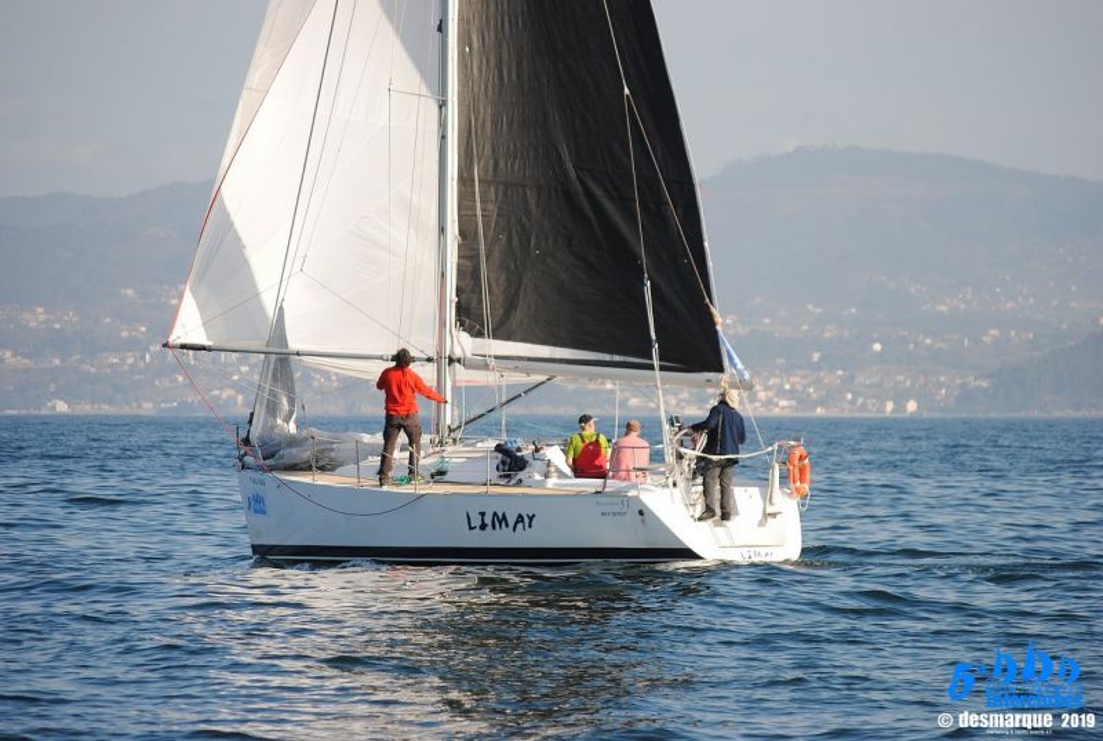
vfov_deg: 7.5
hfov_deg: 11.2
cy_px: 370
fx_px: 5618
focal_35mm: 183
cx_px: 552
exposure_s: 1/500
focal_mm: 122
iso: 125
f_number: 5.6
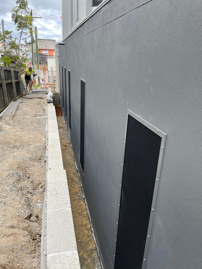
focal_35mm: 26
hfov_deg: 53.1
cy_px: 134
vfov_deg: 67.3
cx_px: 101
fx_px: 202
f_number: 1.6
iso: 32
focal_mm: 4.2
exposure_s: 1/367
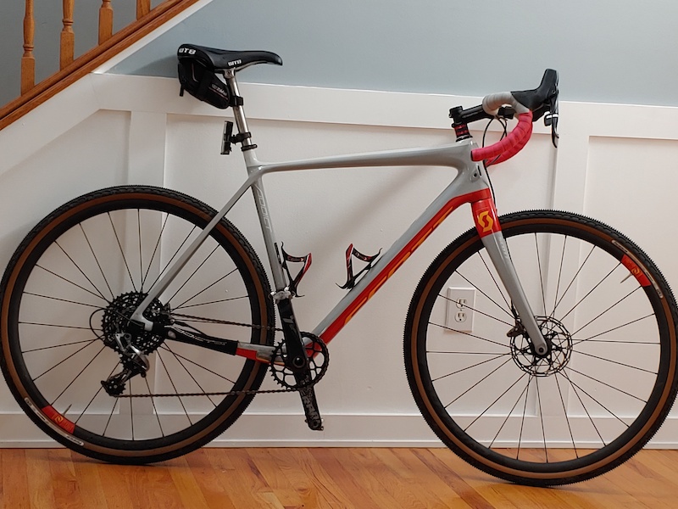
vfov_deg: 21.0
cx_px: 339
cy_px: 254
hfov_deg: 27.8
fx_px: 1371
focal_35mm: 70
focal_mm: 4.23
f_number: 1.5
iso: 50
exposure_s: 1/60
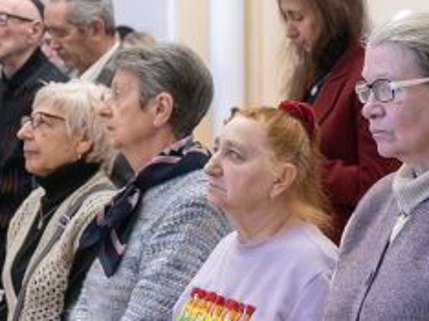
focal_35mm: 148
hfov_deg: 13.2
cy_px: 330
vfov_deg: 9.9
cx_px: 403
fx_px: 1832
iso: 10000
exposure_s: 1/100
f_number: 5
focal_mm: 30
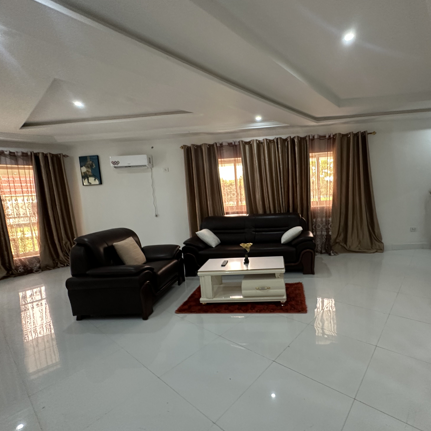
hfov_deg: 82.9
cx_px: 260
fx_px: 239
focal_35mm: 17
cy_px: 216
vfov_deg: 84.0
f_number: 2.2
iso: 320
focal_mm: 2.22
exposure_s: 1/67
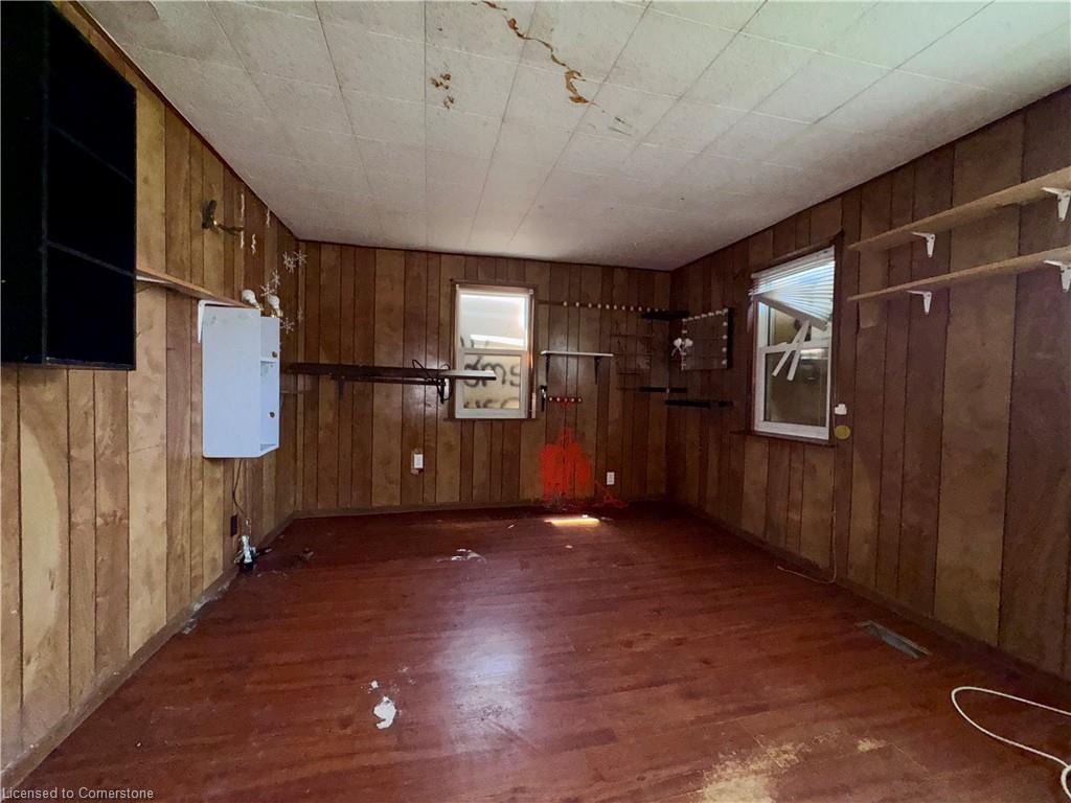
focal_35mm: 14
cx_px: 536
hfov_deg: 102.1
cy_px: 402
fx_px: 433
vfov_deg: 85.7
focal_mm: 2.22
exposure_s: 1/54
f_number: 2.2
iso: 200
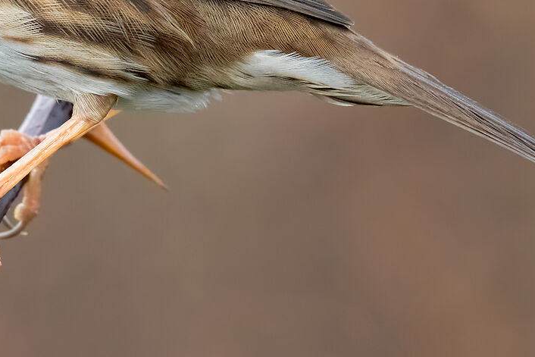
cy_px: -1
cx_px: -197
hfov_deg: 1.1
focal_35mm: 1941
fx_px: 28849
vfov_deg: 0.7
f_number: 9
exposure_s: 1/250
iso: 6400
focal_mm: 571
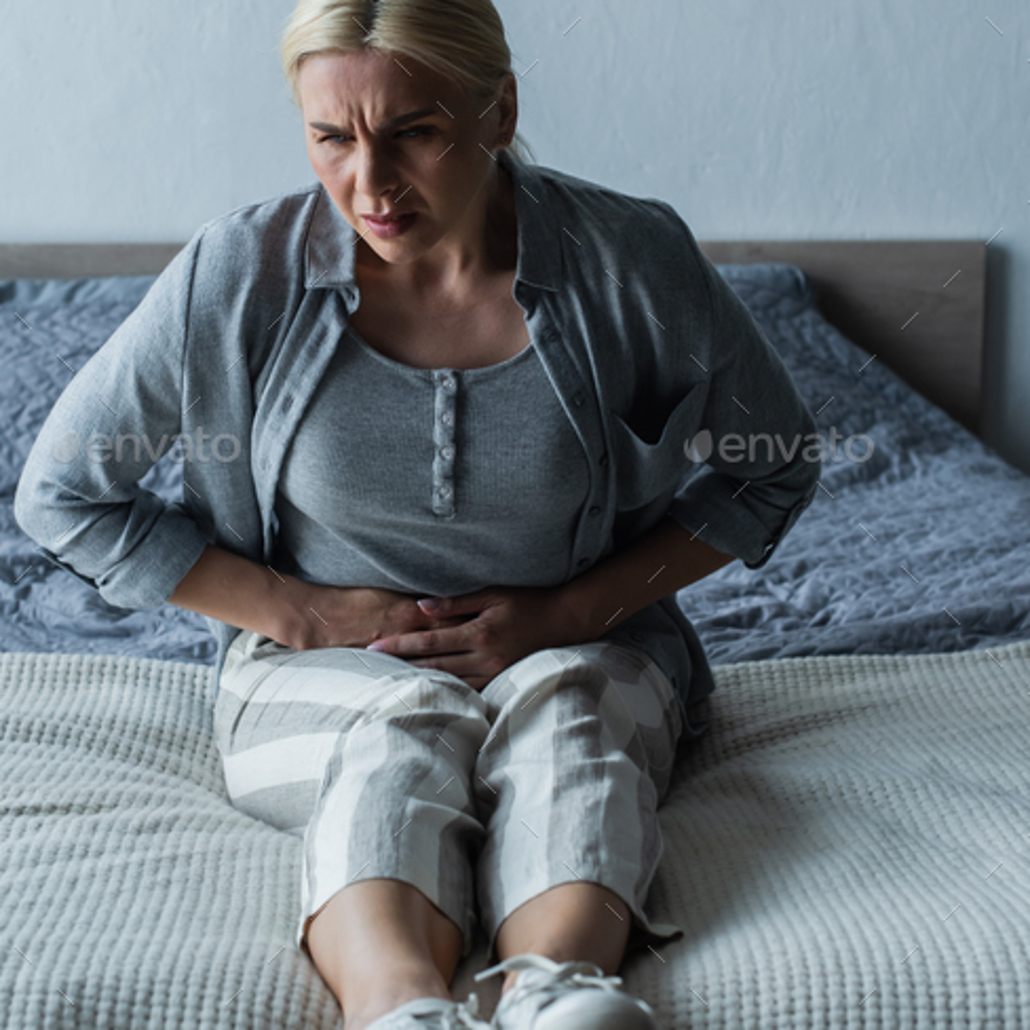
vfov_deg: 22.5
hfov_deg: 22.5
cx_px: 456
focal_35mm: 77
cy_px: 431
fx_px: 2592
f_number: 3.5
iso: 320
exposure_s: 1/160
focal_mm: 50
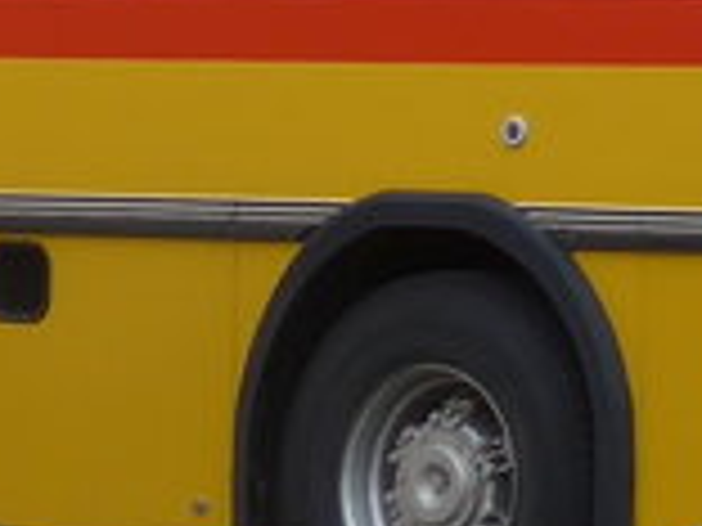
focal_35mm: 353
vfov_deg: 4.1
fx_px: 7159
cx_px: 1962
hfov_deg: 5.3
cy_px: -697
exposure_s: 1/800
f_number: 3
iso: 80
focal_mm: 9.5
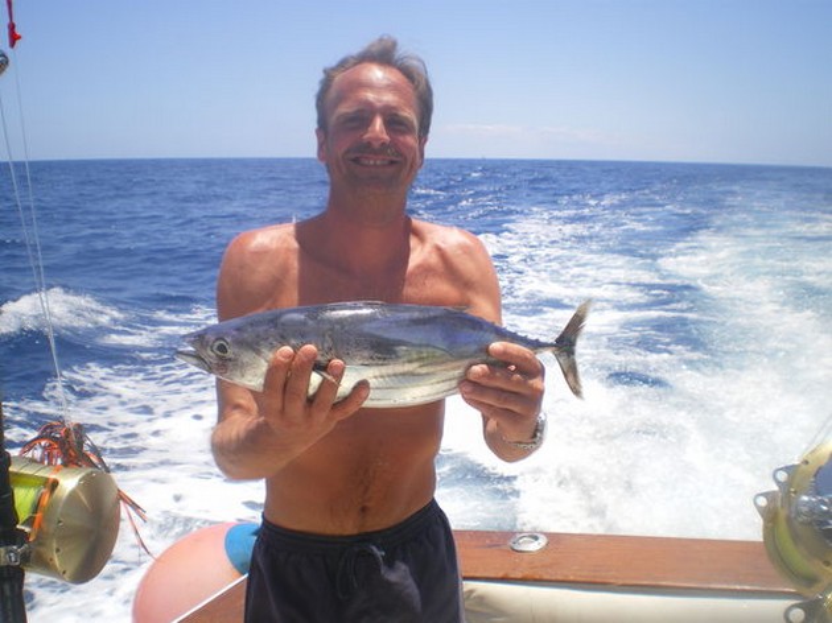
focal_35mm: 36
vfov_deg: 39.6
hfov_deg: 51.4
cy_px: 312
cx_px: 416
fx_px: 865
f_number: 4.6
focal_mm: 6.3
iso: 50
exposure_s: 1/400
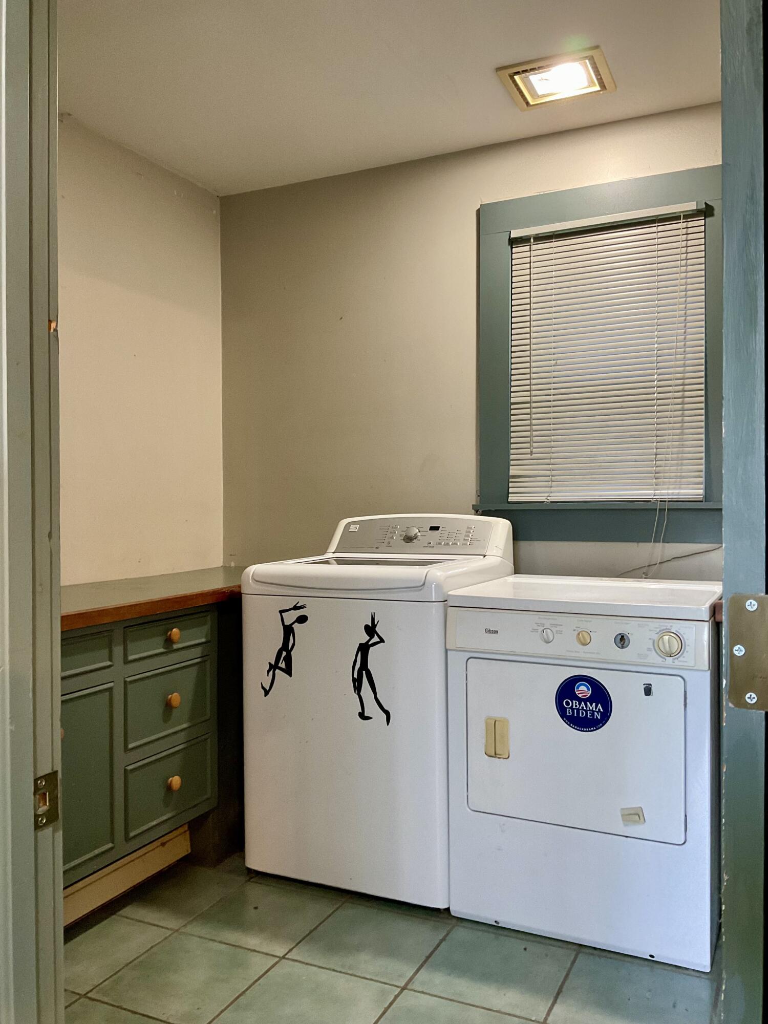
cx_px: 384
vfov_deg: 61.7
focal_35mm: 29
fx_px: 858
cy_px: 512
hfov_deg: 48.2
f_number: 1.8
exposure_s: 1/60
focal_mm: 3
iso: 125
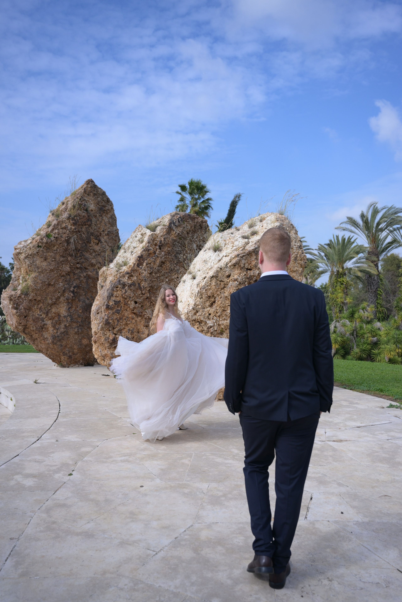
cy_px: 301
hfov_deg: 44.3
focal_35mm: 30
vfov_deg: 62.8
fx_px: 494
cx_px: 201
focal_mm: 29.5
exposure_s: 1/2000
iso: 125
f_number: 3.5
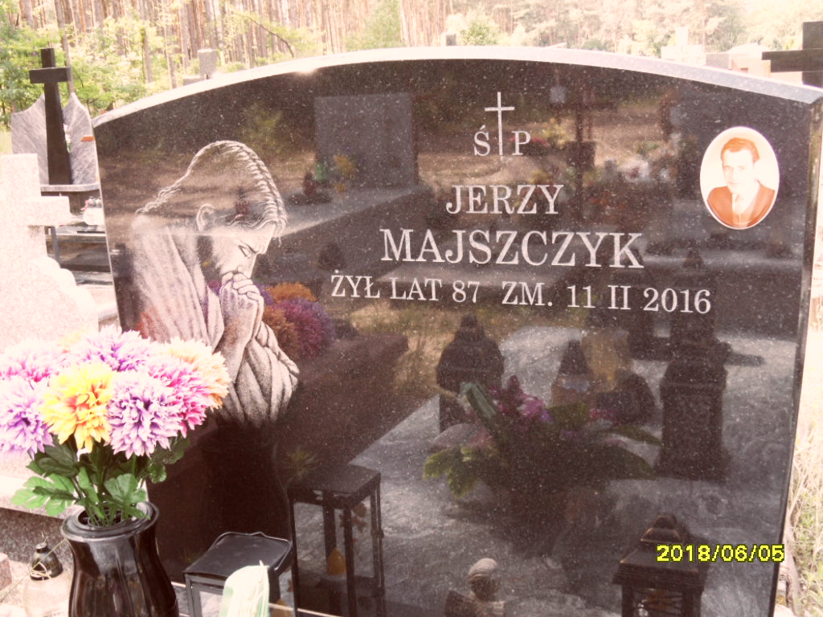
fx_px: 951
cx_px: 412
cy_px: 308
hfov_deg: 46.8
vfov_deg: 36.0
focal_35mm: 40
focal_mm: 6.5
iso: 100
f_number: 3.6
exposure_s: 1/90
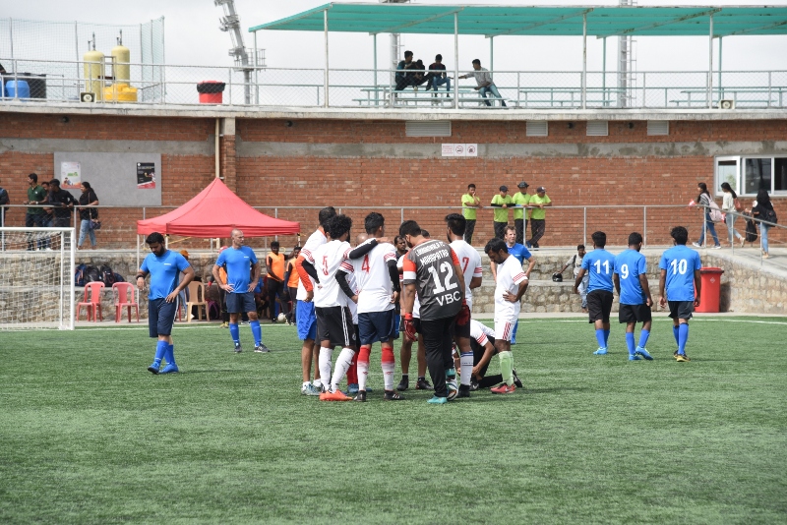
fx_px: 2624
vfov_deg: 11.4
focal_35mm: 120
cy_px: 262
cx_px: 394
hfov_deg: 17.1
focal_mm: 120
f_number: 5.6
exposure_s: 1/2000
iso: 640
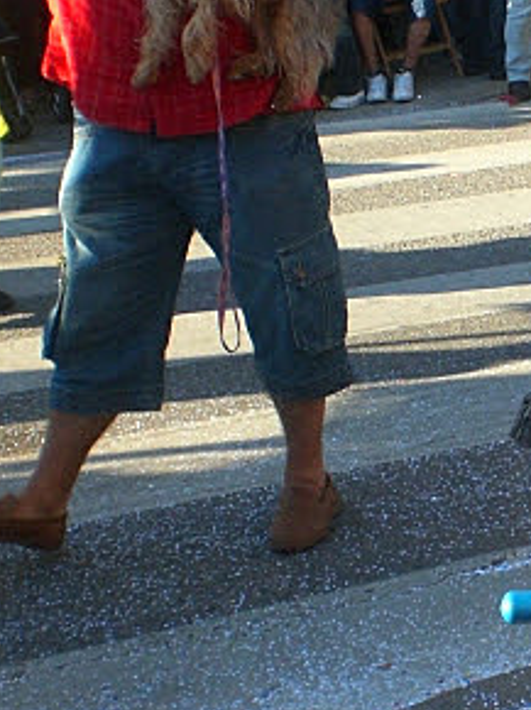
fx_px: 1721
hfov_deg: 17.0
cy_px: 487
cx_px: 568
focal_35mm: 84
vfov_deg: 23.2
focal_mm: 6.3
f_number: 4.4
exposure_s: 1/500
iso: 200
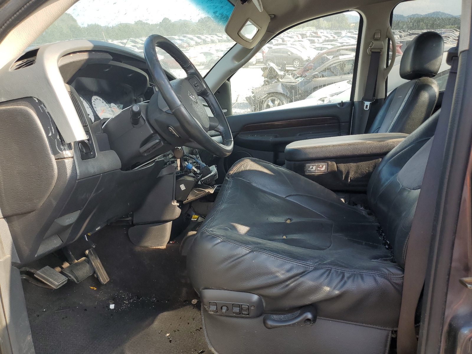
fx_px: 355
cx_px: 236
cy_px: 177
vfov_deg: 53.1
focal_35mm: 26
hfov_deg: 67.3
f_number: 1.5
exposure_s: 1/435
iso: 50
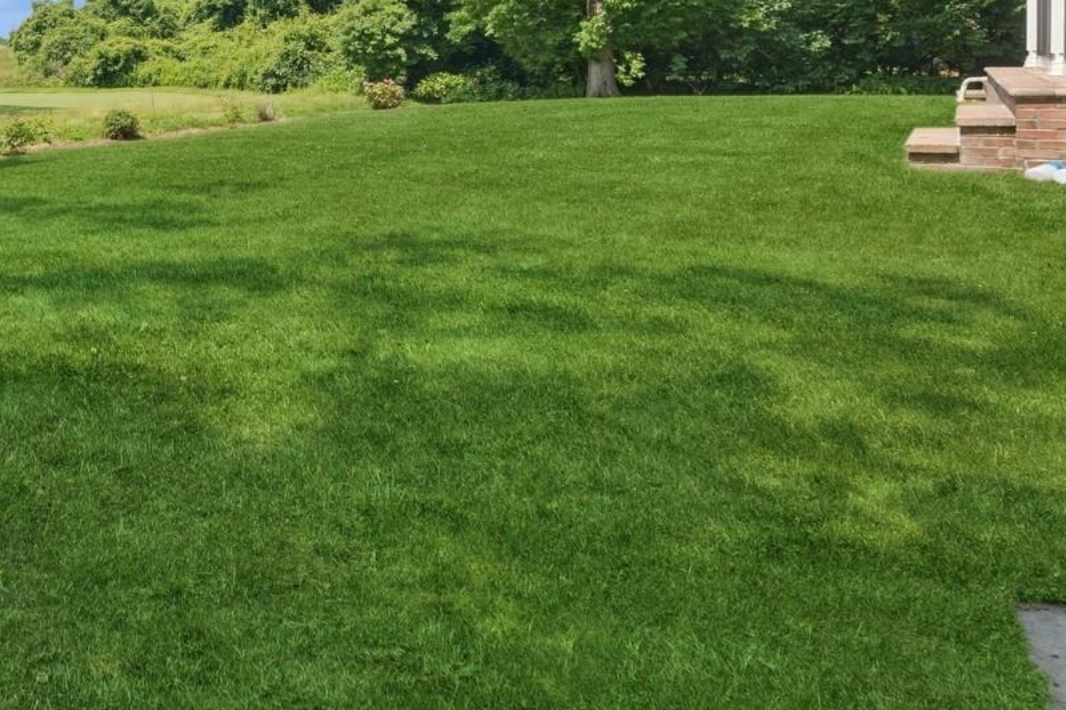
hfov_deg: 56.3
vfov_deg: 41.7
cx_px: 101
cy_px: 39
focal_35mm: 28
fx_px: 829
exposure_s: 1/50
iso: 100
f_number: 11
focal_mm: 14
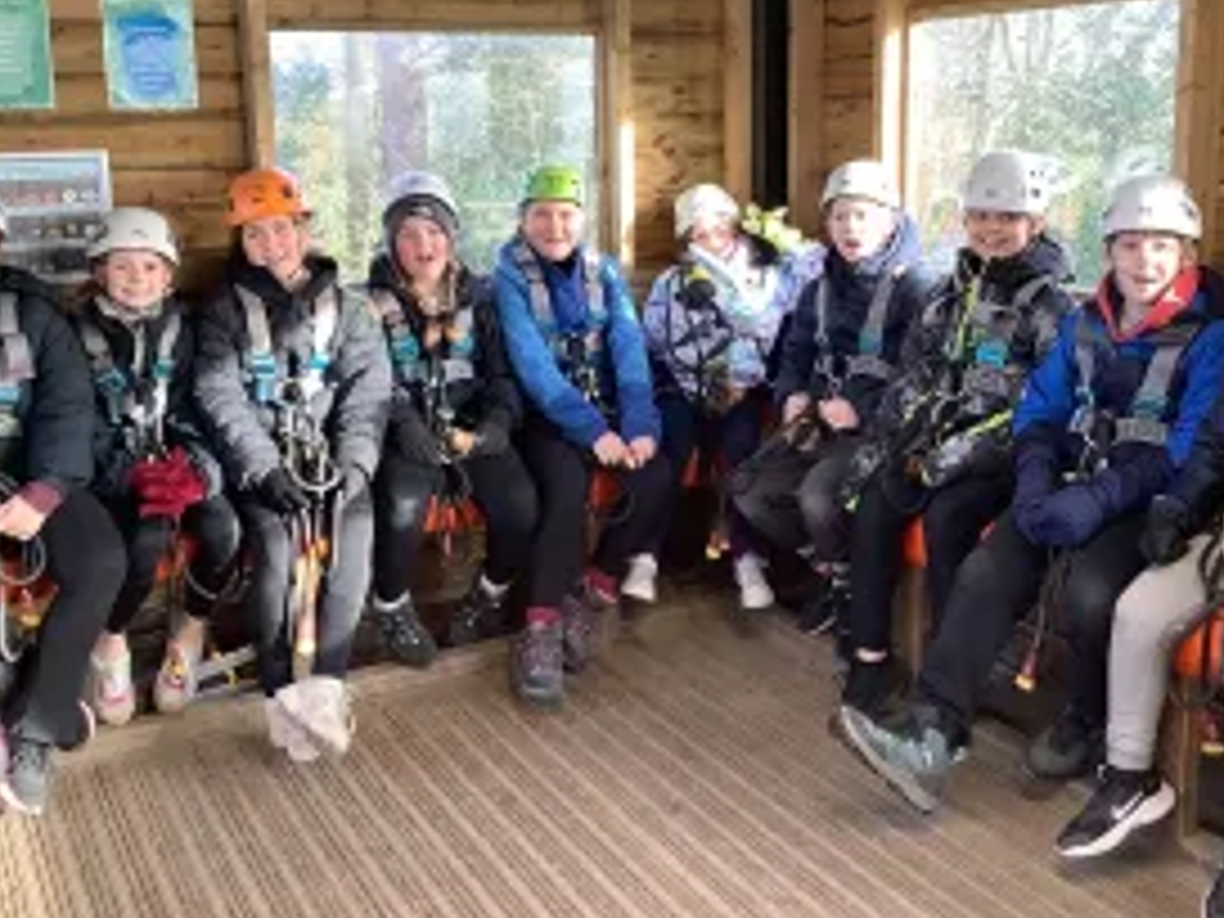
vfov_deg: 35.0
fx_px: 1450
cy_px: 346
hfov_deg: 45.8
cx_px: 634
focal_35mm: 41
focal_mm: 3.3
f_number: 2.4
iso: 80
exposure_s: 1/100
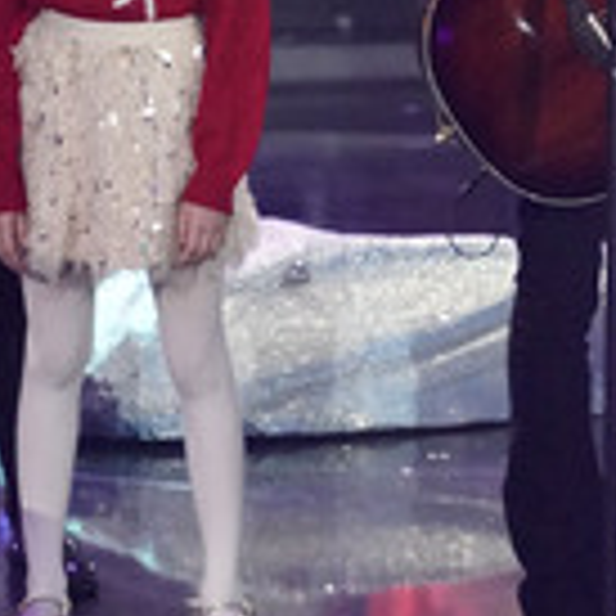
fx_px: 11295
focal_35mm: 561
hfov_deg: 3.1
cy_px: 45
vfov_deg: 3.1
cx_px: 609
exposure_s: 1/400
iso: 12800
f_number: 4
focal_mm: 200
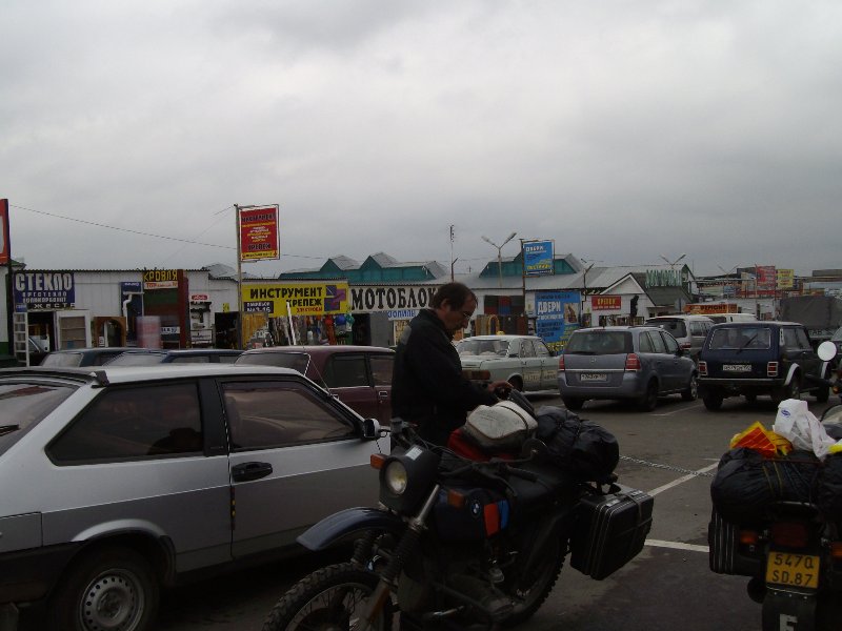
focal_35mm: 36
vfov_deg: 39.7
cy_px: 316
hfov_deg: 51.4
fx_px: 876
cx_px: 421
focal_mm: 6
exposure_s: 1/200
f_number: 4.8
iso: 80
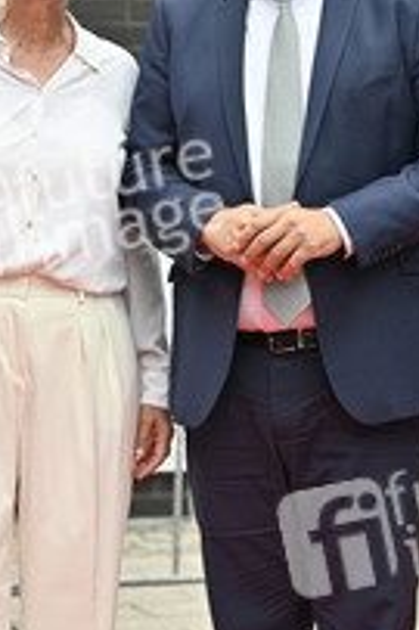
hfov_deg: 9.9
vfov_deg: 14.9
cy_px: 369
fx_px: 2413
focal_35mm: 138
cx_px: 155
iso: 500
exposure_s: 1/500
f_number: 2.8
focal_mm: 70
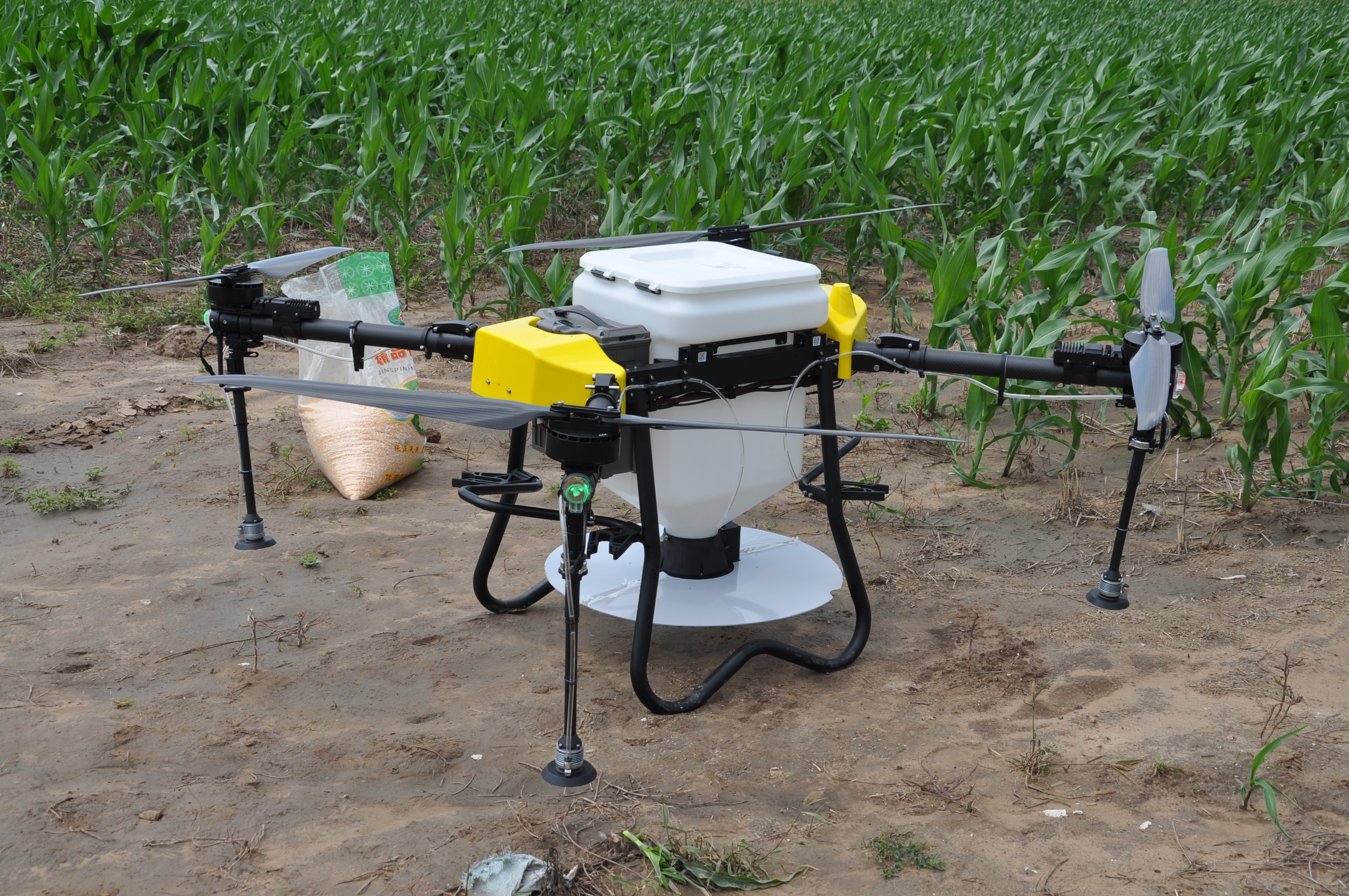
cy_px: 448
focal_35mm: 45
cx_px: 674
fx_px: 1684
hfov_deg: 43.7
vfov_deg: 29.8
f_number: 9
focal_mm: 30
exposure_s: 1/320
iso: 200
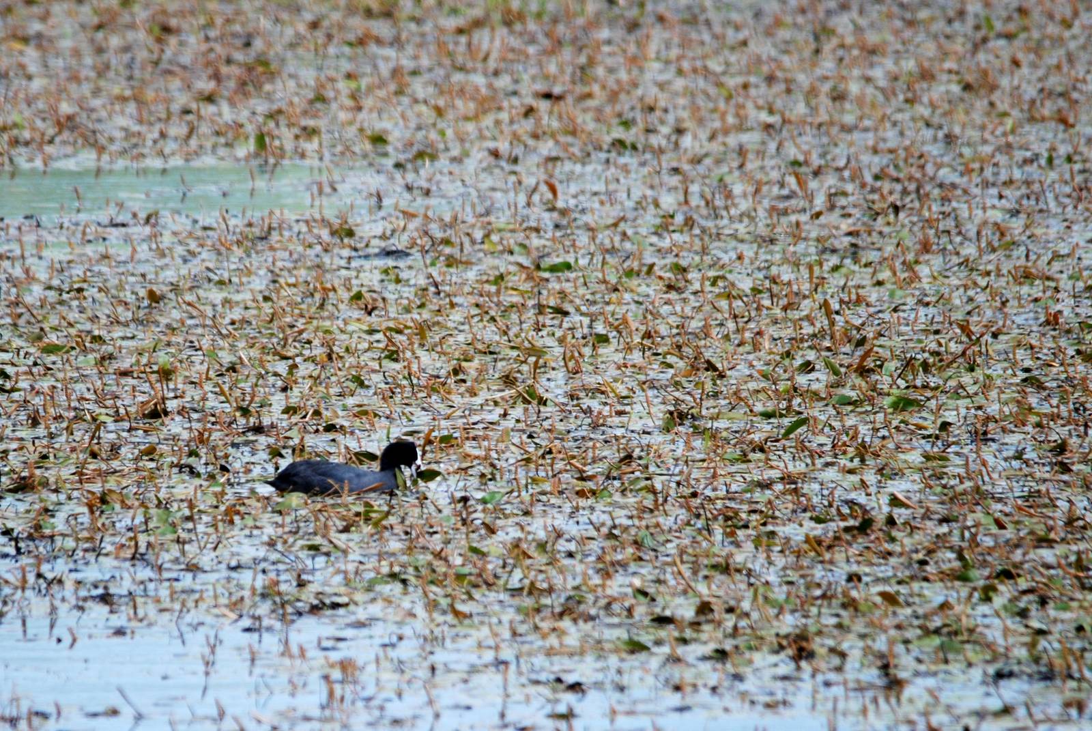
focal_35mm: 750
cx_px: 546
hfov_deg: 2.7
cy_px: 366
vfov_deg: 1.8
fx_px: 22777
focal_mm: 500
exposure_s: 1/500
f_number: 6.3
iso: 250
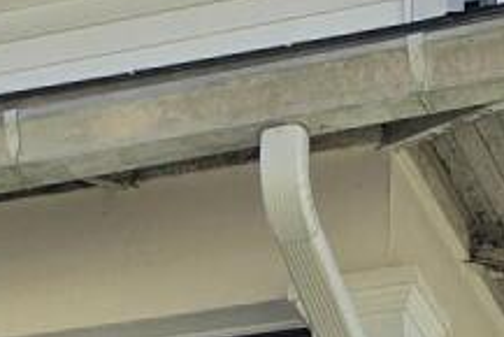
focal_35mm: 220
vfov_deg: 5.9
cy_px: 937
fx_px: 3082
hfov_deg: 9.3
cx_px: 42
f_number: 1.7
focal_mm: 6.3
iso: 12
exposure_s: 1/645
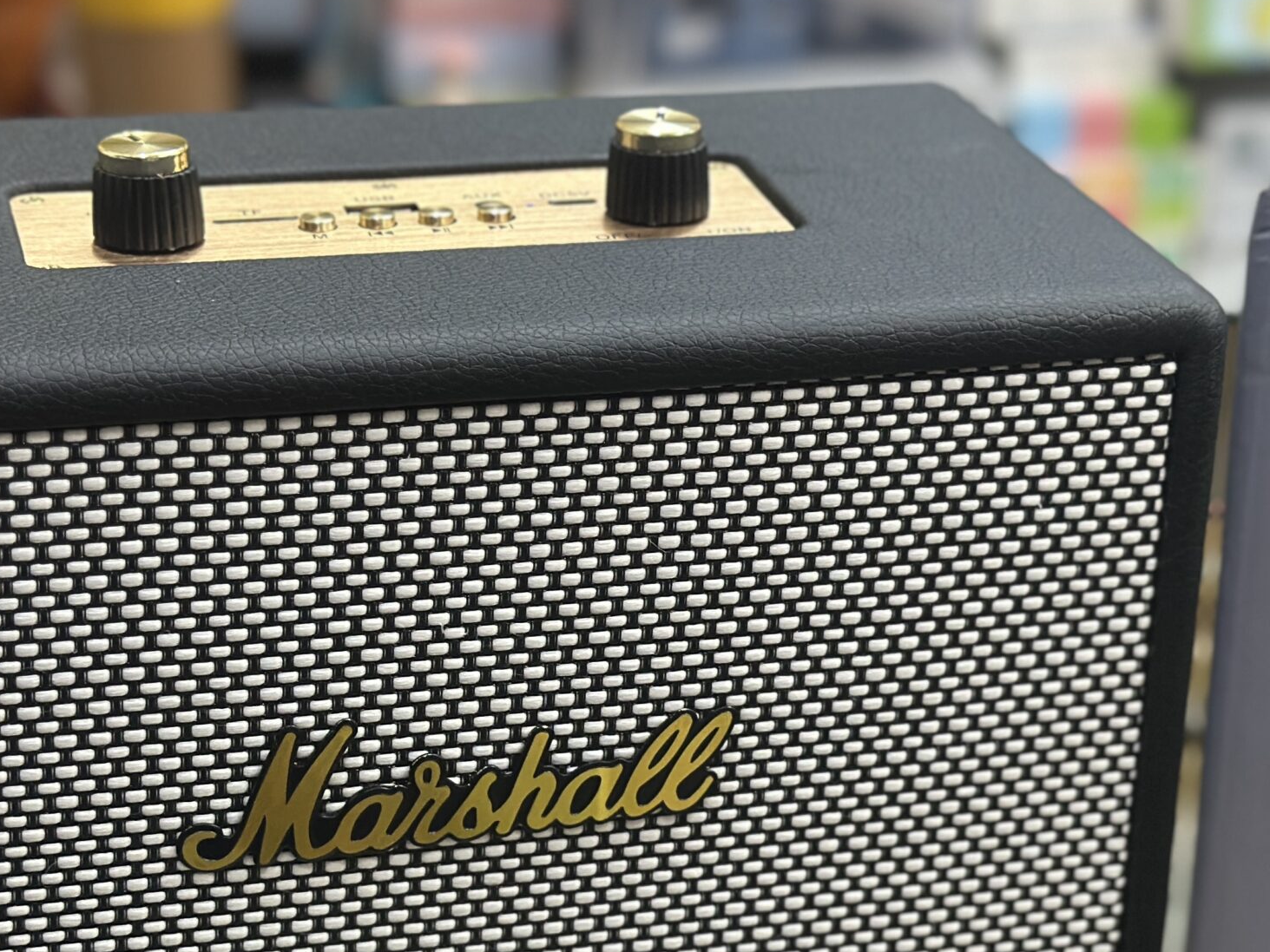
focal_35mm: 84
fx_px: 3082
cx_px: 714
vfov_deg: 17.4
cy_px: 793
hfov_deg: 23.3
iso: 250
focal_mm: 6.86
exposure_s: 1/50
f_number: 1.78
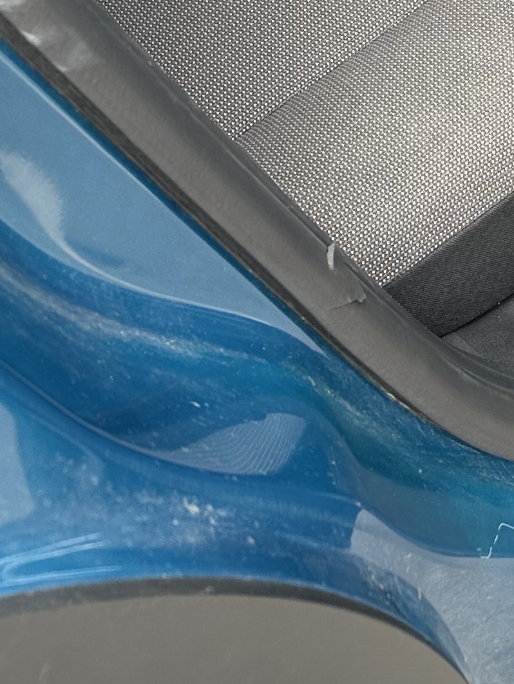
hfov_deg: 16.0
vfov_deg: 17.4
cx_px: 493
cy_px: -554
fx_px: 1801
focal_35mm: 91
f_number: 1.78
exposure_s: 1/360
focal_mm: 6.86
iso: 80
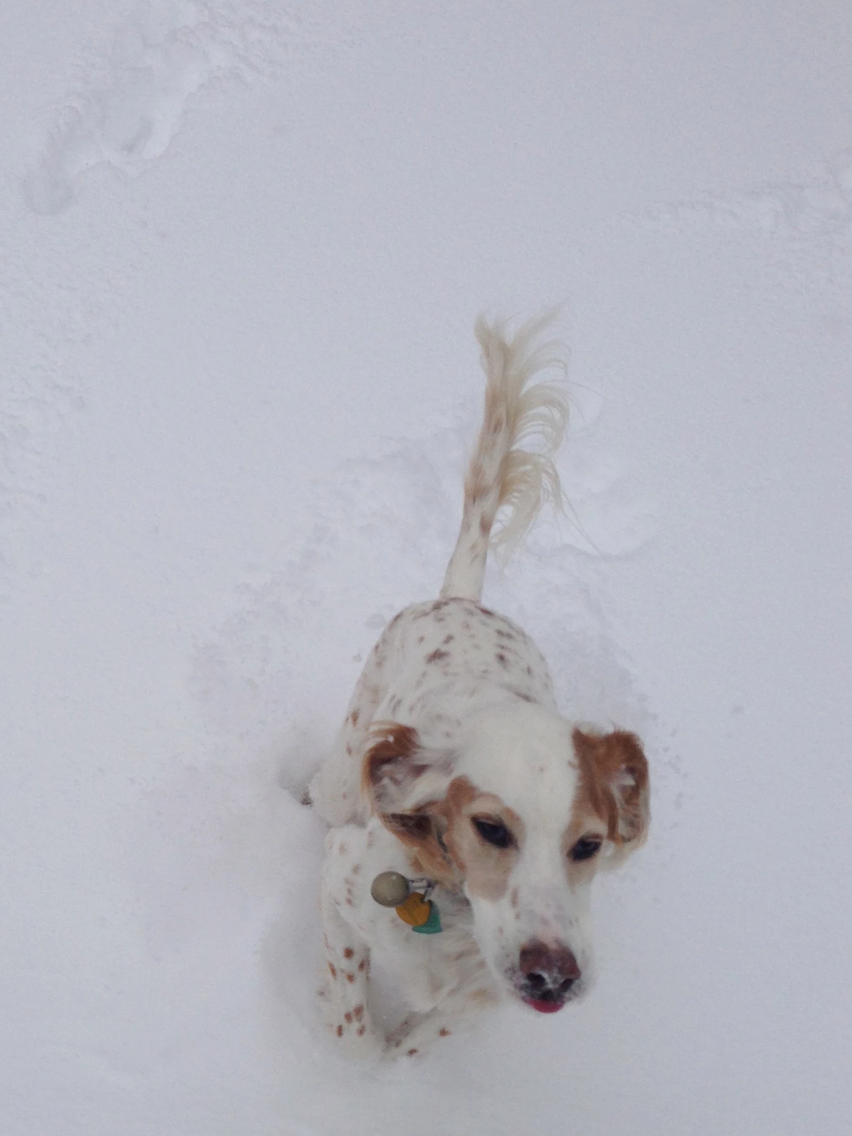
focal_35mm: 51
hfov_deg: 28.2
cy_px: 766
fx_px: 1674
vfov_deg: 37.1
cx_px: 239
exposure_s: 1/3012
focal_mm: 4.13
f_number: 2.4
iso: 50
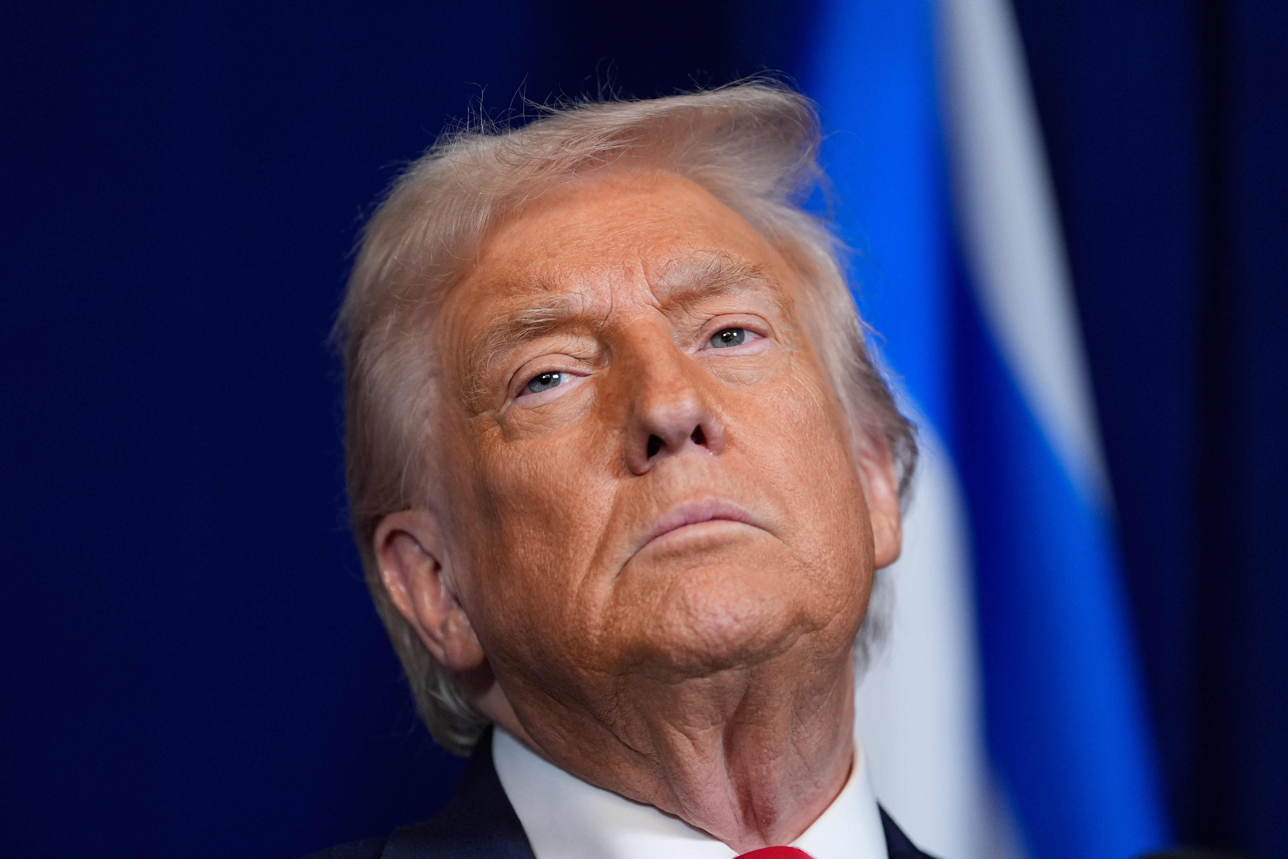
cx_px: 644
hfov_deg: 10.3
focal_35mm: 200
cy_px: 430
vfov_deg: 6.9
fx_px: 7155
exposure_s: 1/400
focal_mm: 200
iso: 2500
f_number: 2.8
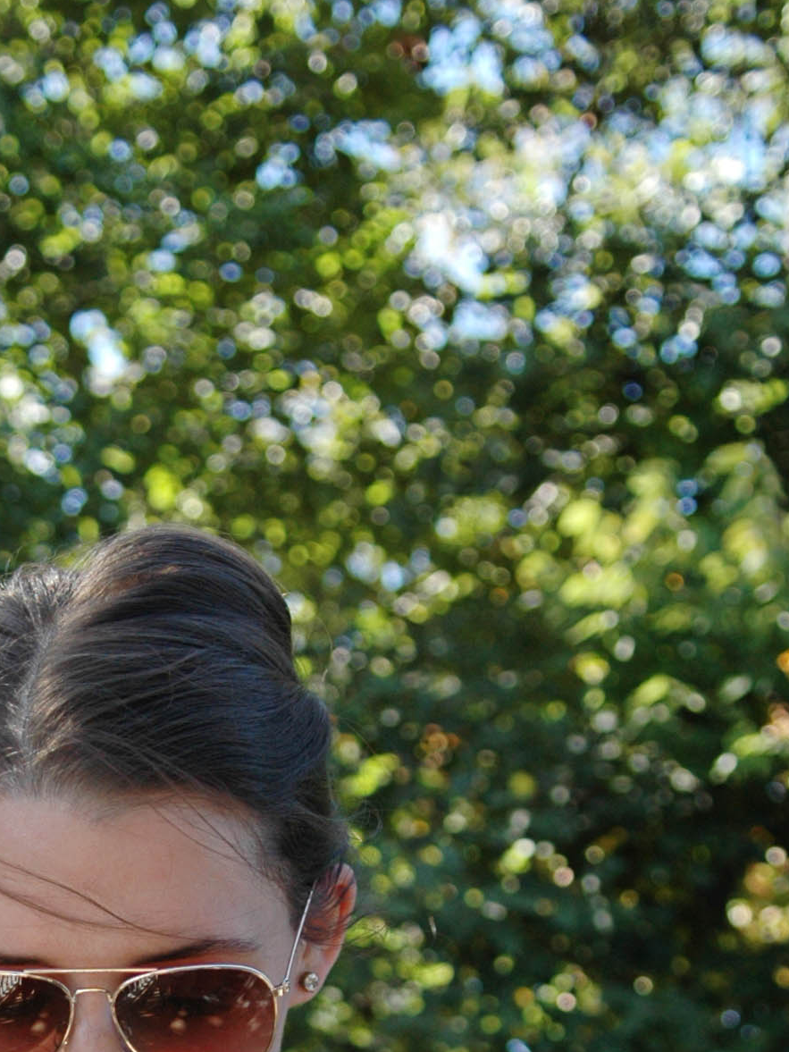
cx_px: 97
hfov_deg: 18.0
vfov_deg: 22.7
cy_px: 1175
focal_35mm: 81
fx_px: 2461
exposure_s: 1/500
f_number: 2.8
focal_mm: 22
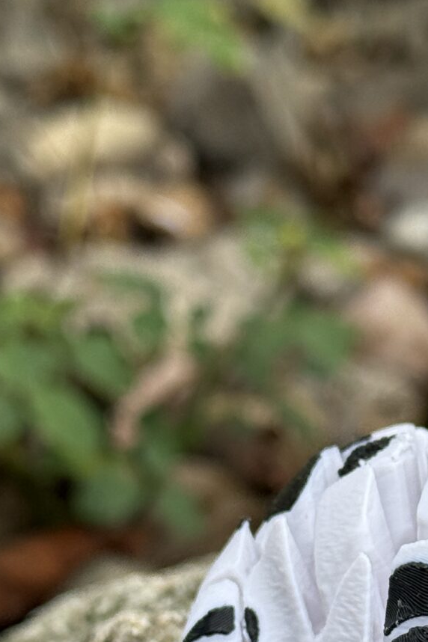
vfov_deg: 13.5
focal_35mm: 149
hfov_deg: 9.1
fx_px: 2657
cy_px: 717
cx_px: 462
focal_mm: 6.76
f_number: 1.78
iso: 64
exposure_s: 1/1167
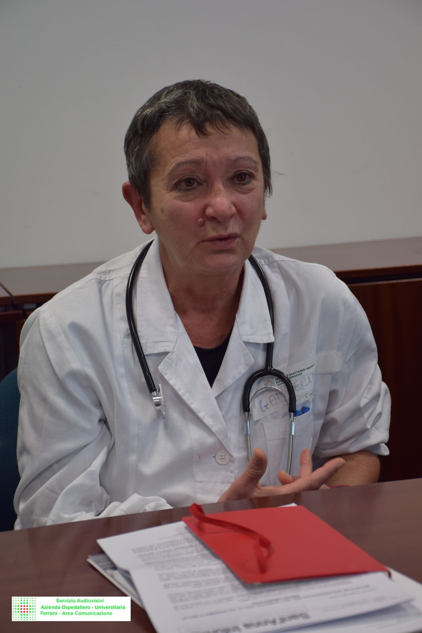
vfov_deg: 26.0
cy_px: 316
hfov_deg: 17.5
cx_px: 211
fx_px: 1372
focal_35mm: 78
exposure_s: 1/80
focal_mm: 52
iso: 400
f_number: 4.8
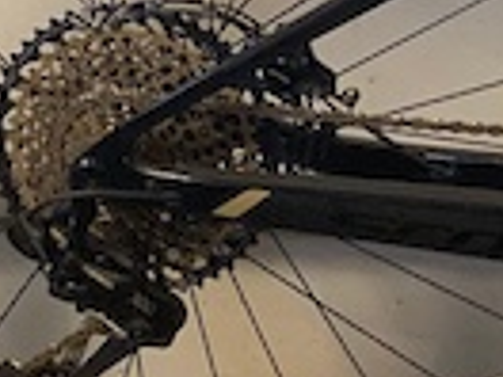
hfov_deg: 11.2
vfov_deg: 9.4
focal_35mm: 157
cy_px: 11
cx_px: 1075
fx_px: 2281
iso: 400
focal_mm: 4.25
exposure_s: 1/40
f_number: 1.8
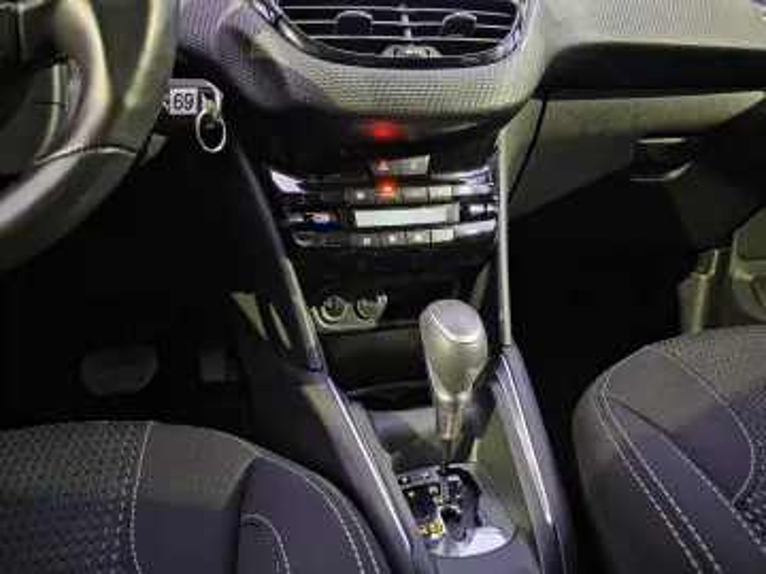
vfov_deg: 58.9
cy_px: 287
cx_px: 383
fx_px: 509
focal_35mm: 23
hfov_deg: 73.9
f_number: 1.7
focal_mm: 6.3
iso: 3200
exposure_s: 1/16.7
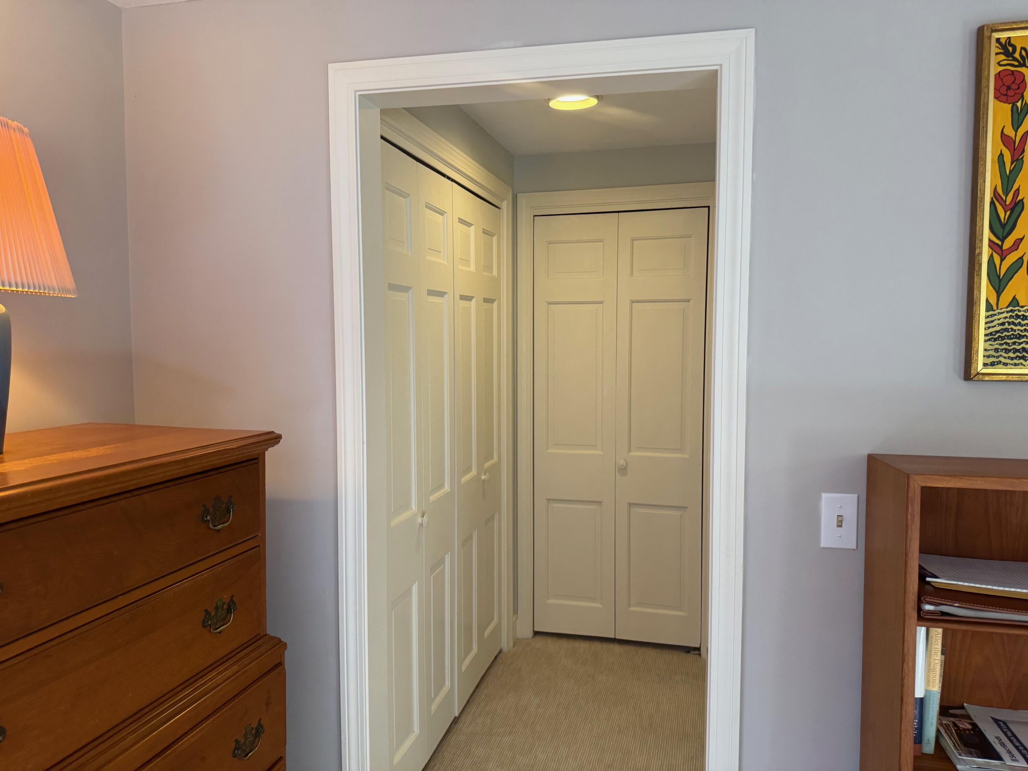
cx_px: 514
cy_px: 386
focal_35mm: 24
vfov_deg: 56.8
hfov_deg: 71.6
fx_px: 713
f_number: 1.78
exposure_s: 1/120
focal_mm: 6.76
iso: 200
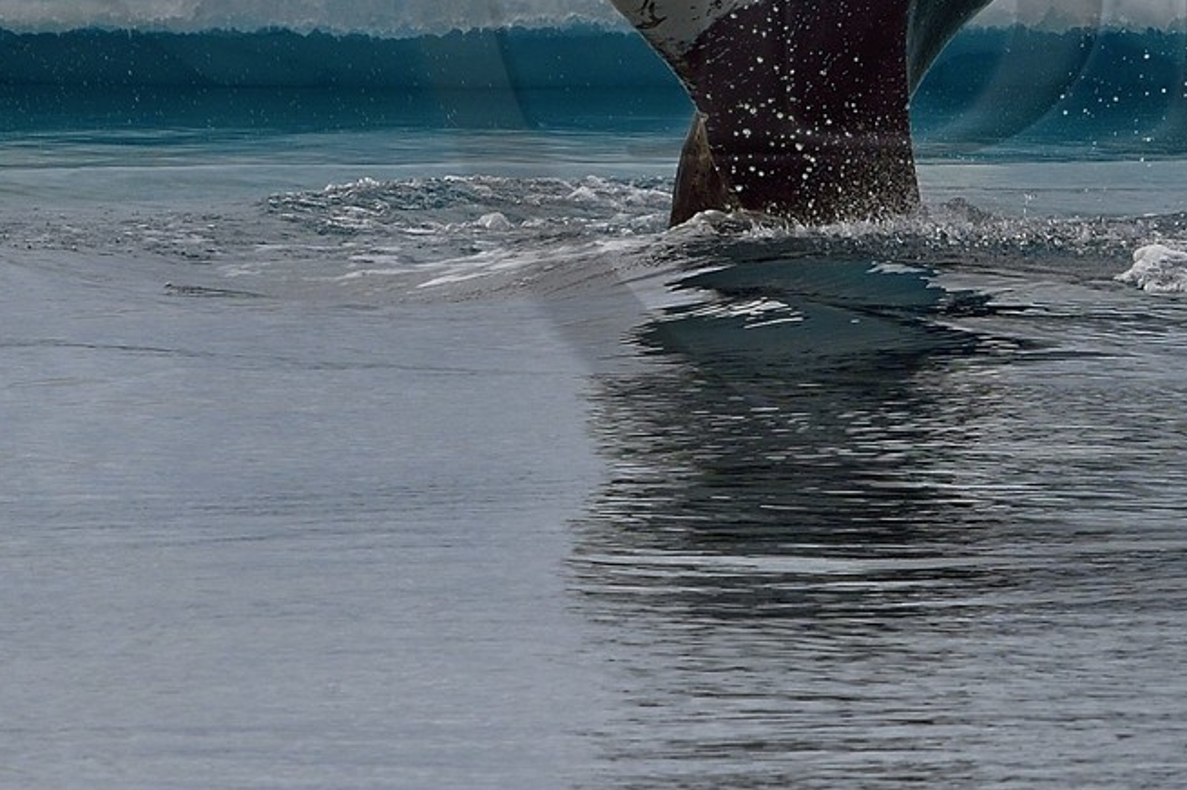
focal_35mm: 684
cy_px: -140
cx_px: 1140
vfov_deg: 2.0
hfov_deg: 3.0
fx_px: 22541
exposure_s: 1/640
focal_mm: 280
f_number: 9
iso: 400
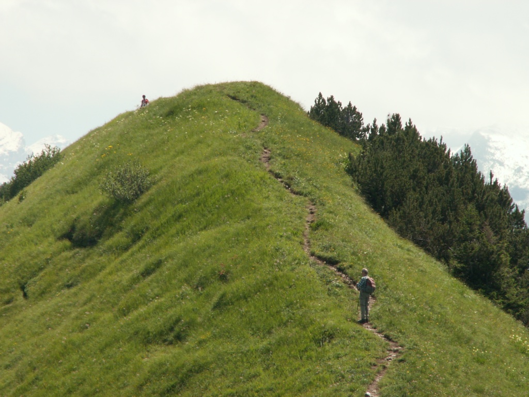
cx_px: 264
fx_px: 3851
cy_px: 198
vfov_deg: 5.9
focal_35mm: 252
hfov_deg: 7.9
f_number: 7.1
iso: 50
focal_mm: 41.25
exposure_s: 1/125
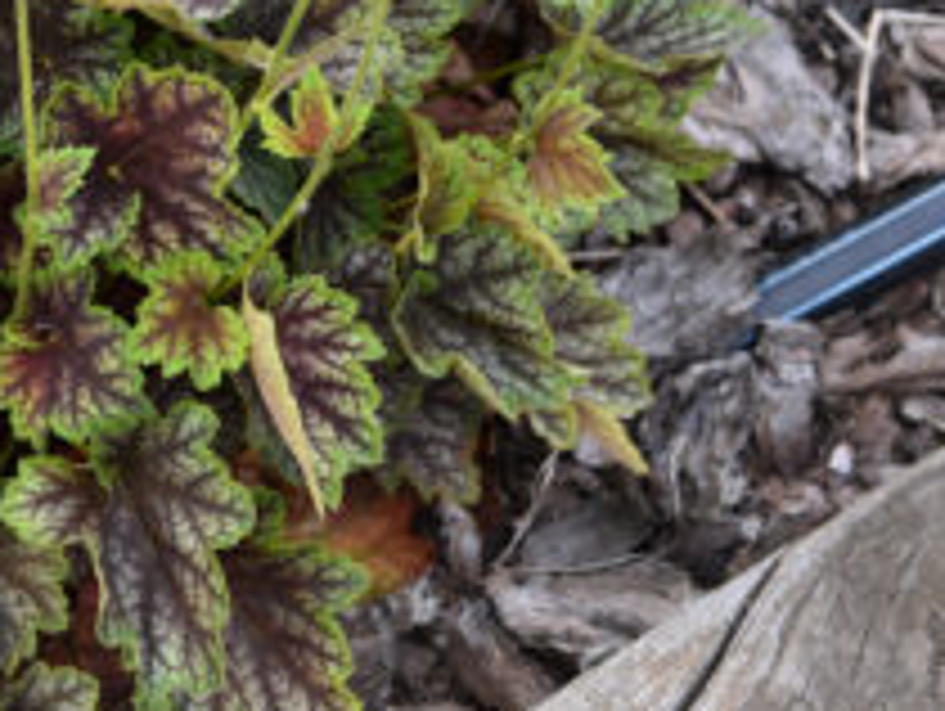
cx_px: -162
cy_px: -83
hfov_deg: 12.1
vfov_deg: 9.2
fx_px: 4373
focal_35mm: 160
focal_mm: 50
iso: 200
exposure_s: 1/160
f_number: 4.5
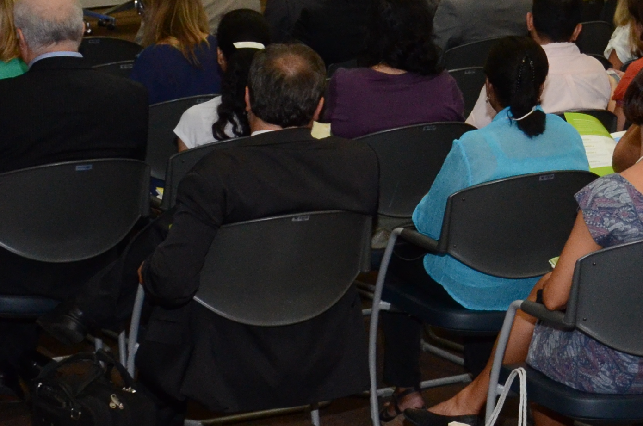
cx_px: 884
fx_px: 2086
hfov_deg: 16.4
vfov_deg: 11.4
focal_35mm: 117
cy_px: -84
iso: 1600
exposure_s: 1/100
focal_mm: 22
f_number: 5.6
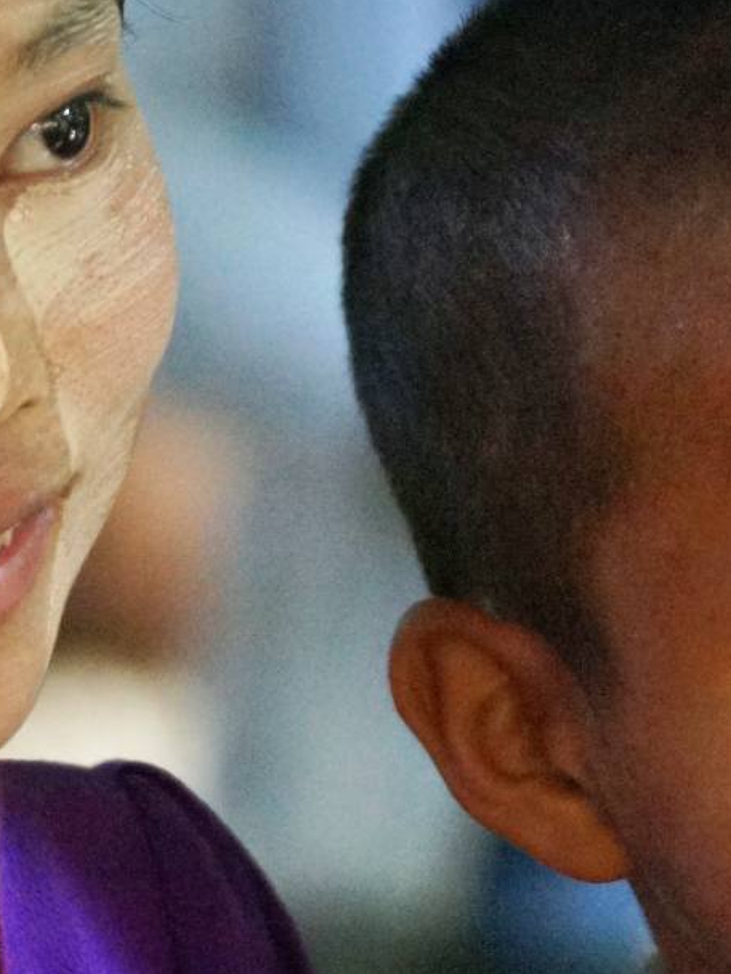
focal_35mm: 638
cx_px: 701
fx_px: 17964
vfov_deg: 3.1
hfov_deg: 2.3
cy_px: 711
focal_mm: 210
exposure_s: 1/125
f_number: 5.6
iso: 6400
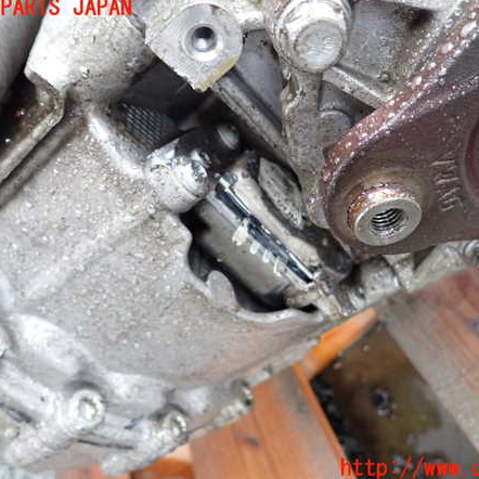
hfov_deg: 54.0
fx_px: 470
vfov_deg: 54.0
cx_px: 260
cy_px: 238
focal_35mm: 30
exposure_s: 1/30
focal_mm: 4.5
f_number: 2
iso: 320
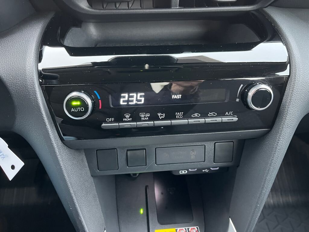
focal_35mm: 26
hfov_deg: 67.3
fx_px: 232
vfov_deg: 53.1
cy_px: 116
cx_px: 154
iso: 640
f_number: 1.6
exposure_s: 1/33
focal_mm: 5.1
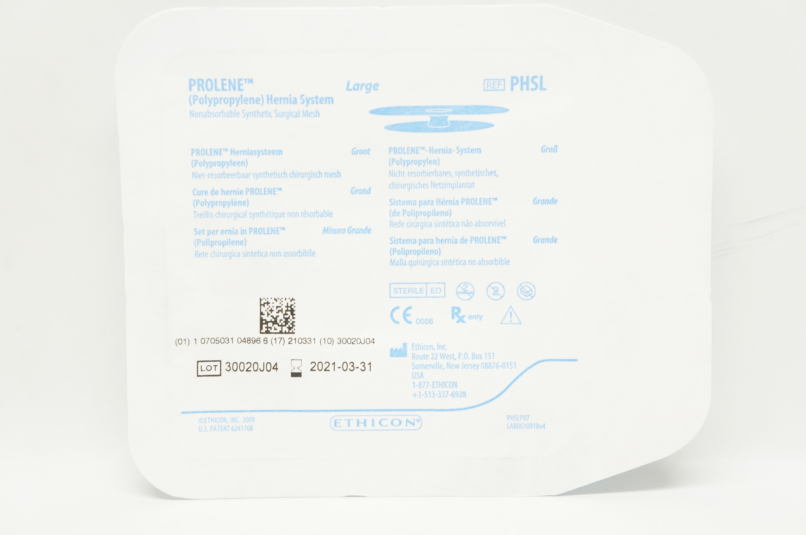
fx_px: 1241
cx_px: 403
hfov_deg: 36.0
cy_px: 268
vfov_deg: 24.3
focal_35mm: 56
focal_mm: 37
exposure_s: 1/100
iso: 800
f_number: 5.6
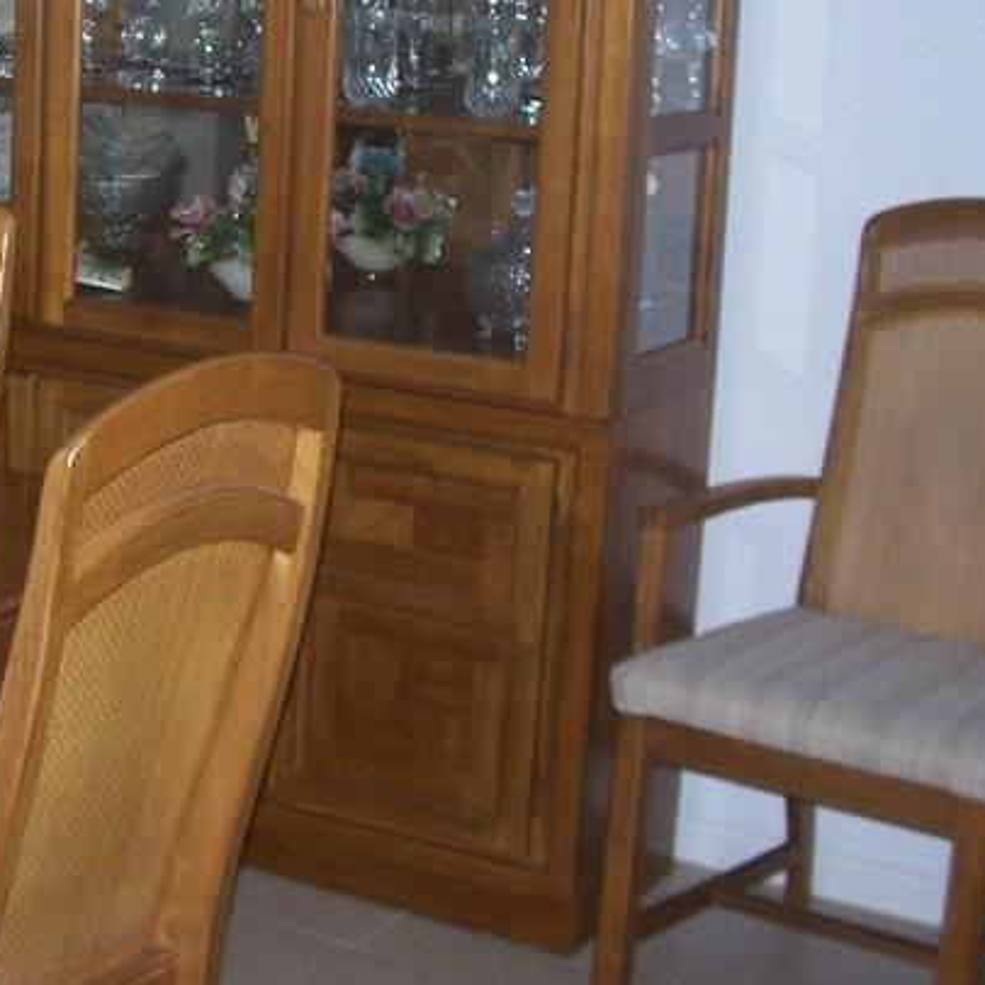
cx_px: -34
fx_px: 2447
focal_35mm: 76
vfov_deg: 22.6
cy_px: 253
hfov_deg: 21.8
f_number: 2.7
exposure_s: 1/60
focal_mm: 5.6
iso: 125
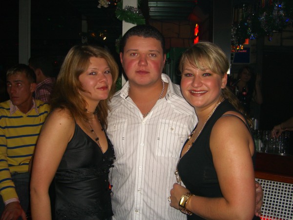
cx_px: 146
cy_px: 110
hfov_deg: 49.0
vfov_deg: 37.7
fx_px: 322
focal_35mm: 38
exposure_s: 1/60
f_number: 2.8
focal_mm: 7.9
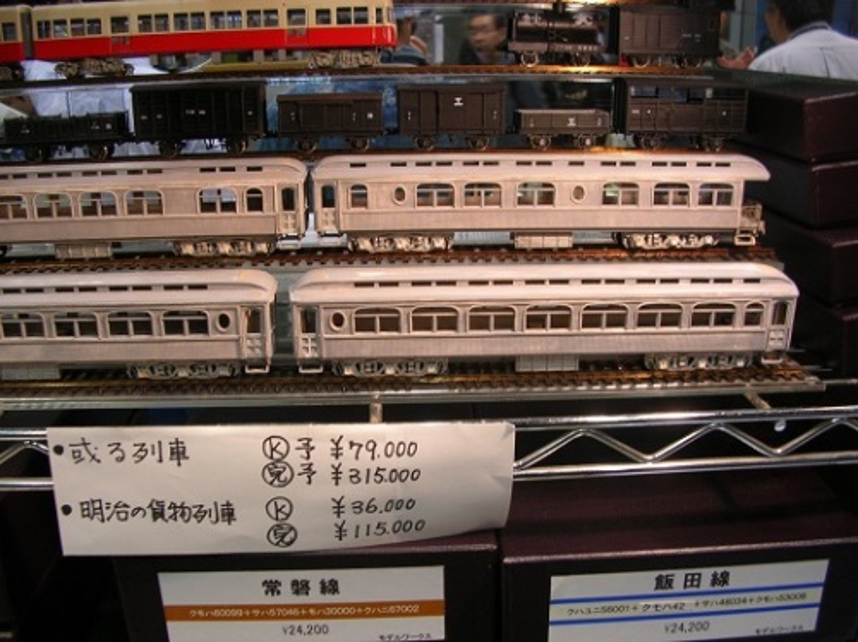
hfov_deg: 52.7
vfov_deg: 40.6
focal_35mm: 35
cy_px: 321
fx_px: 867
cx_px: 429
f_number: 2.8
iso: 50
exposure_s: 1/16.5
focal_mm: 5.8
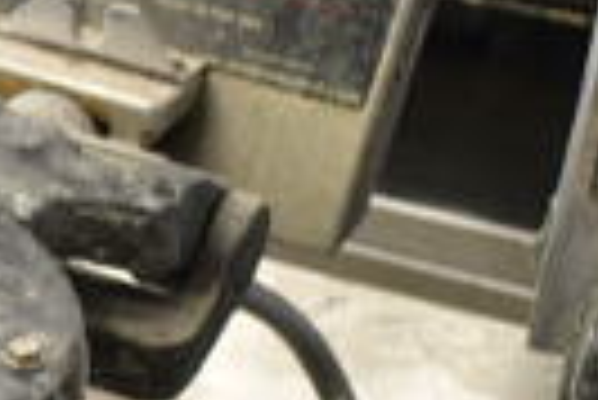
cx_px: -324
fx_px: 2062
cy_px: 387
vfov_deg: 11.0
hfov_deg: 15.2
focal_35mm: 124
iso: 400
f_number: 3.5
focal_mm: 18
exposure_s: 1/30
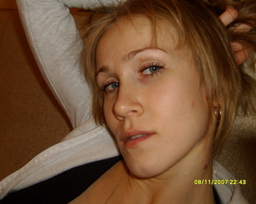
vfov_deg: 34.8
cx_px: 117
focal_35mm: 43
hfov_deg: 42.9
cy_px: 86
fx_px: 326
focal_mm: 5.8
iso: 100
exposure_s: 1/45
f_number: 2.8
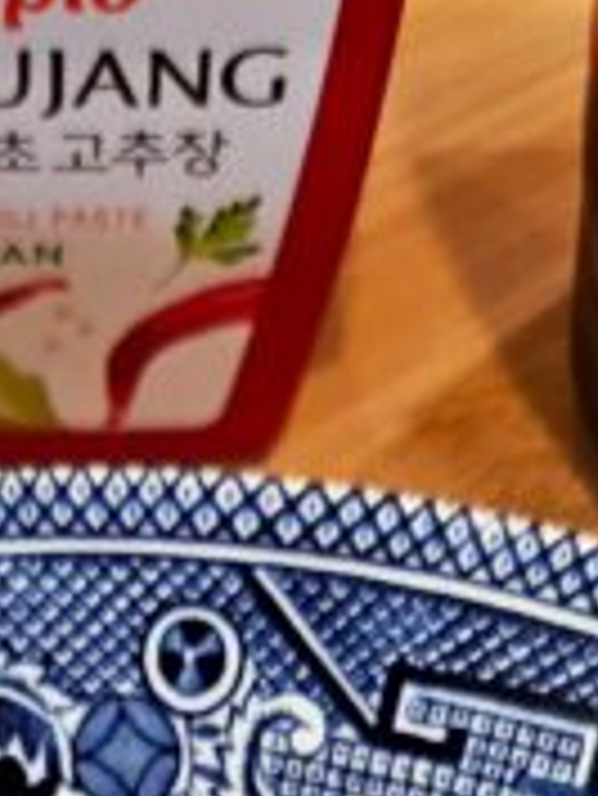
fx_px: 3060
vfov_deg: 12.7
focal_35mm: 133
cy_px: 1677
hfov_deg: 11.1
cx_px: 135
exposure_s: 1/60
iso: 160
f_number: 1.7
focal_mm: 6.3
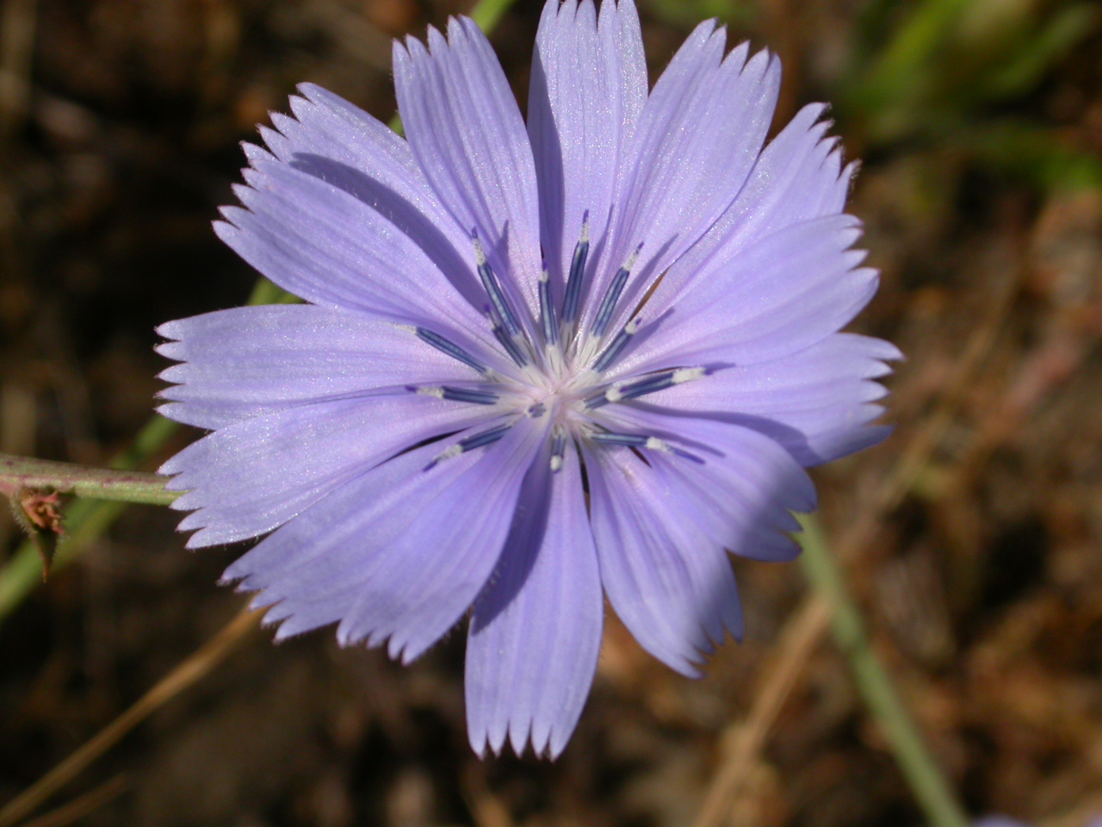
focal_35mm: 133
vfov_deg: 11.1
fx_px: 4234
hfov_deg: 14.8
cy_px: 414
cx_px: 551
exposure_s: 1/436
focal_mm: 27.5
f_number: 8.4
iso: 100
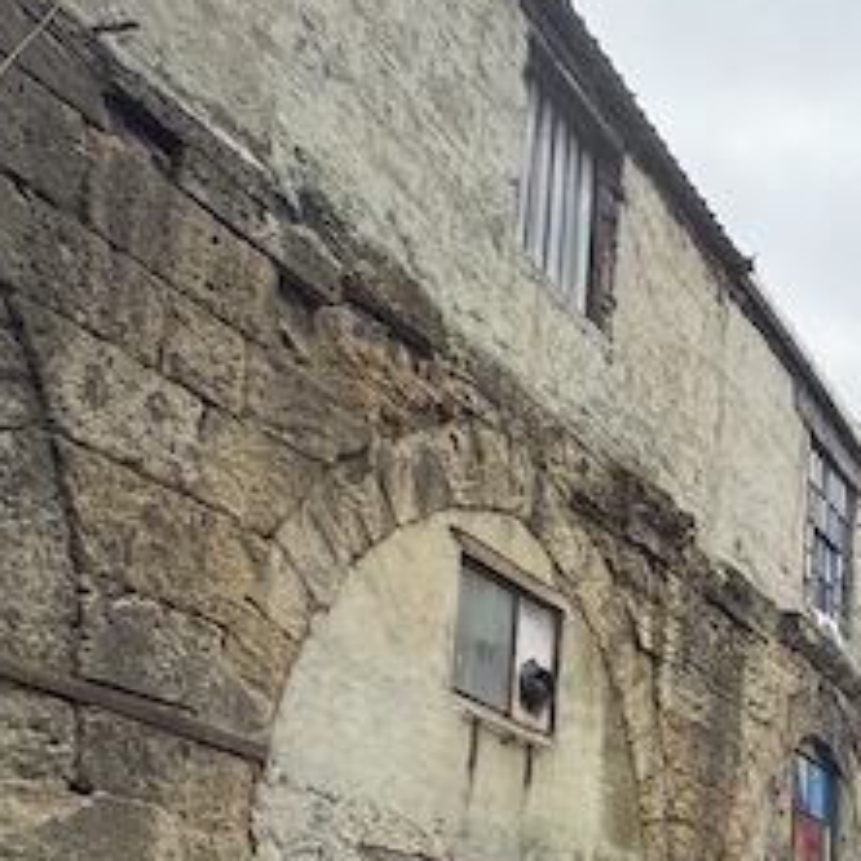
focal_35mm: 57
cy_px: 966
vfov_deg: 27.3
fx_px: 1604
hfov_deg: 23.4
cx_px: 1326
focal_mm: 2.22
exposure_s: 1/405
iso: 40
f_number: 2.2
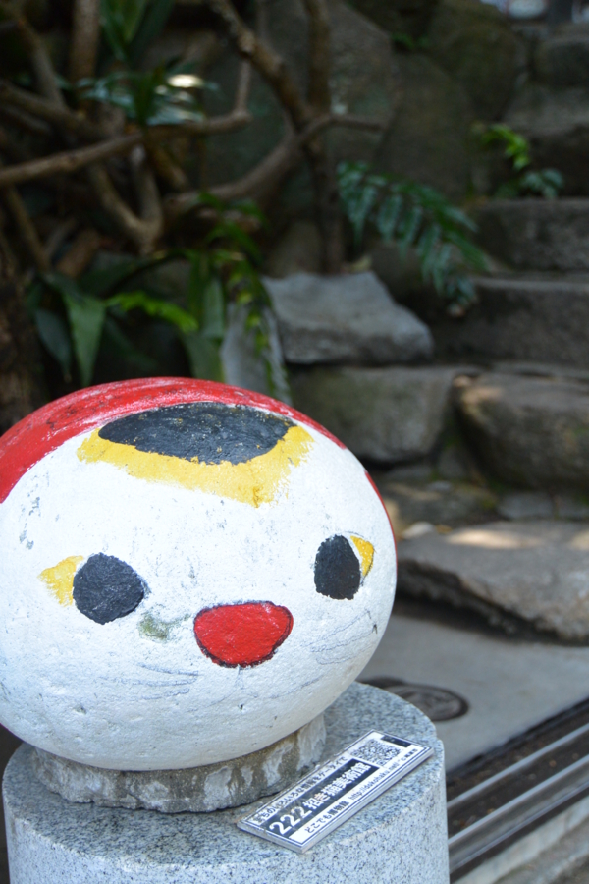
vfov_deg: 41.1
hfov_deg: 28.1
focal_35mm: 48
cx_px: 294
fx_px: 1178
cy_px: 442
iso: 160
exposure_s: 1/80
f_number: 4.8
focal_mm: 18.1
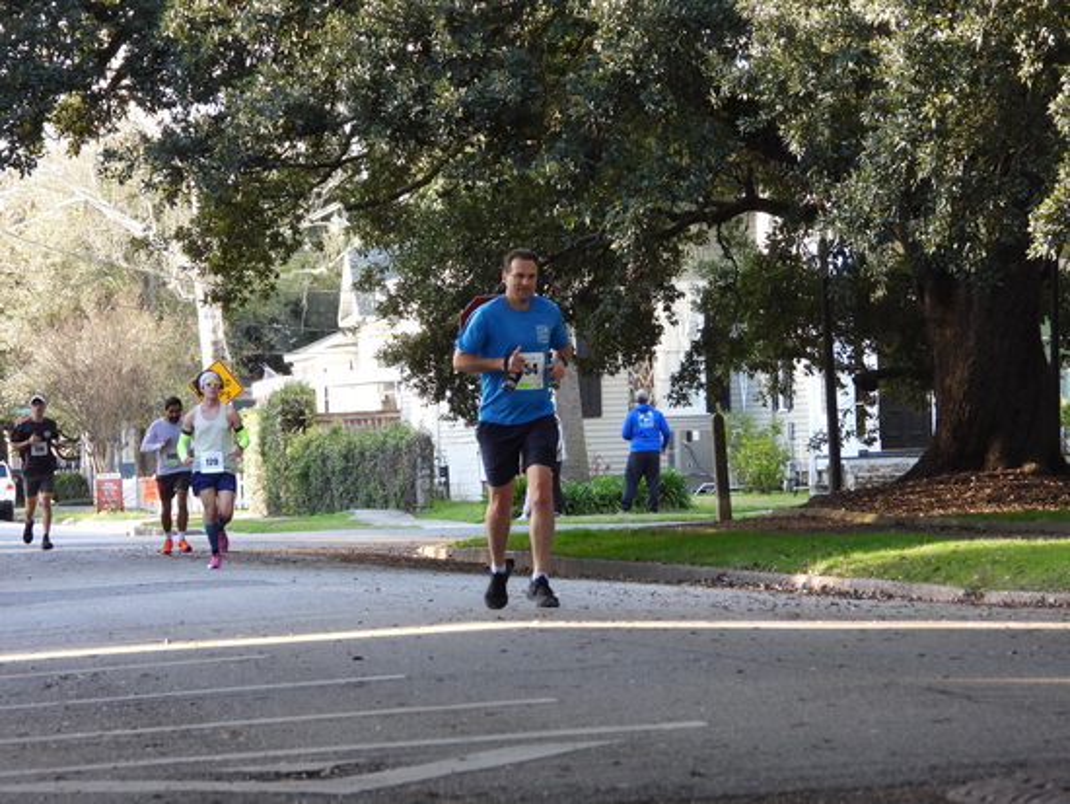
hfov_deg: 9.9
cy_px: 402
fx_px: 6185
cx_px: 535
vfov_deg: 7.4
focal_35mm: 200
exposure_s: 1/160
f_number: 4.5
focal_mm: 35.9
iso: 400
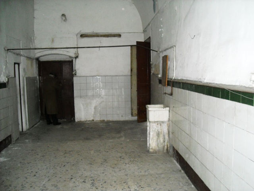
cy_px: 96
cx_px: 127
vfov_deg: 40.7
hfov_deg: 52.6
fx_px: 257
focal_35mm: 35
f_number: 2.8
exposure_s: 1/60
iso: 475
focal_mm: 5.7
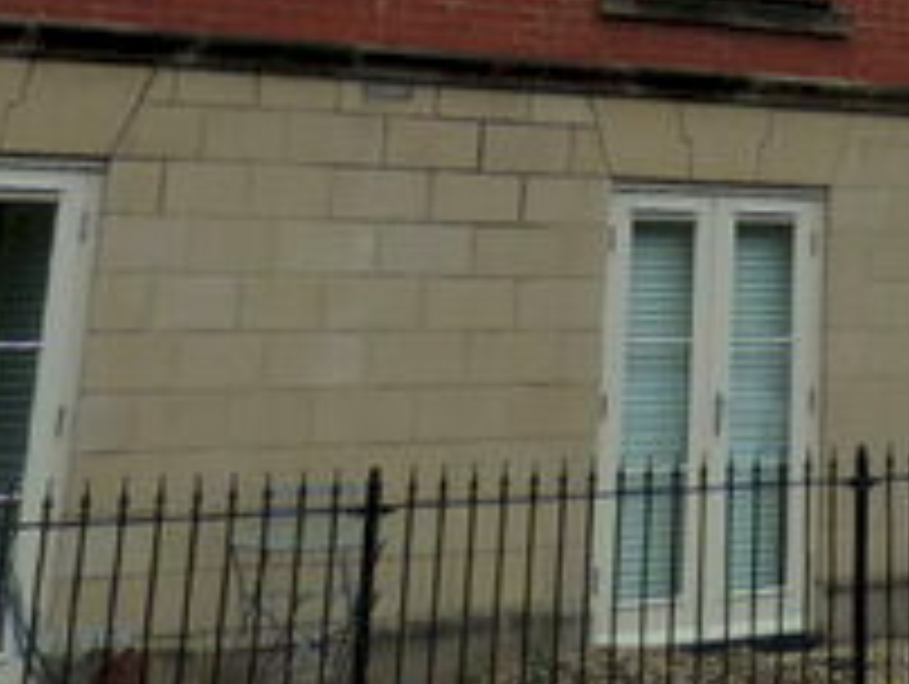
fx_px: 2182
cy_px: -434
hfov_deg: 21.9
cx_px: 1080
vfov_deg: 15.9
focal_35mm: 83
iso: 80
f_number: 3
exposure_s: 1/400
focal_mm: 4.3
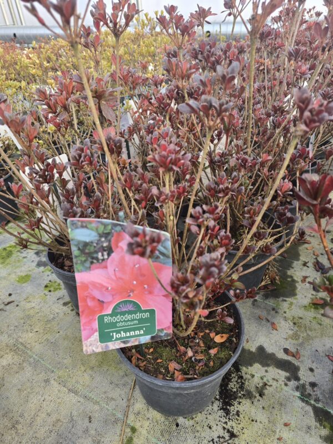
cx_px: 166
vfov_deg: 73.9
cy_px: 222
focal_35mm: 23
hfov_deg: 58.9
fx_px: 295
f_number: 1.7
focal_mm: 6.3
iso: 50
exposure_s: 1/182
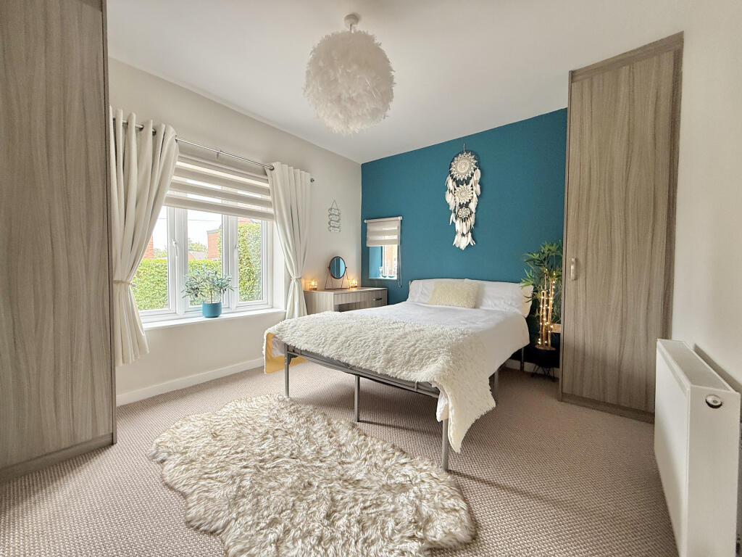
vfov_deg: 85.7
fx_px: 300
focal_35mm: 14
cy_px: 278
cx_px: 371
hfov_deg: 102.1
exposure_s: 1/100
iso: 160
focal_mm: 2.22
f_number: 2.2
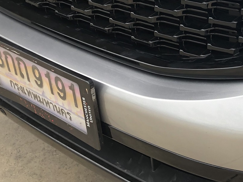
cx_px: 224
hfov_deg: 27.1
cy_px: -36
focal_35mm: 69
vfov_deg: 20.0
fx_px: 484
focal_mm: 3.99
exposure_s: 1/129
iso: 25
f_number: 1.8
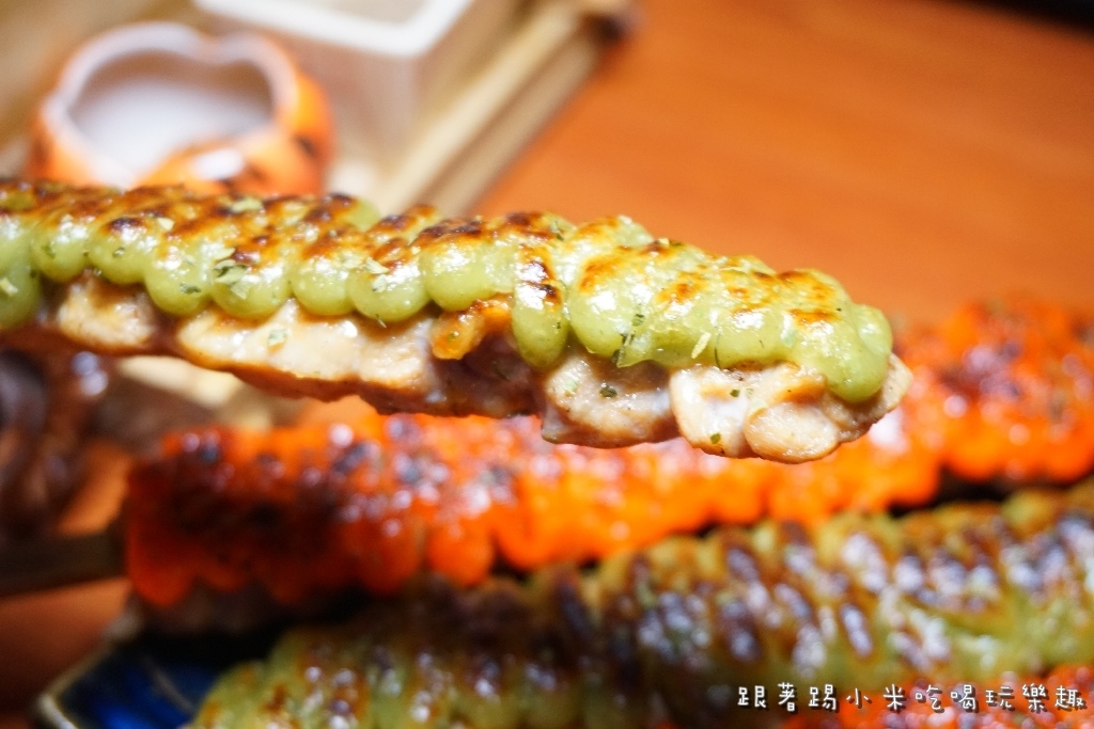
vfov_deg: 26.5
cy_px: 364
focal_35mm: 51
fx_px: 1550
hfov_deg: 38.9
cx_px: 547
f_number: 5
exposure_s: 1/60
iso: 1600
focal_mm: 34
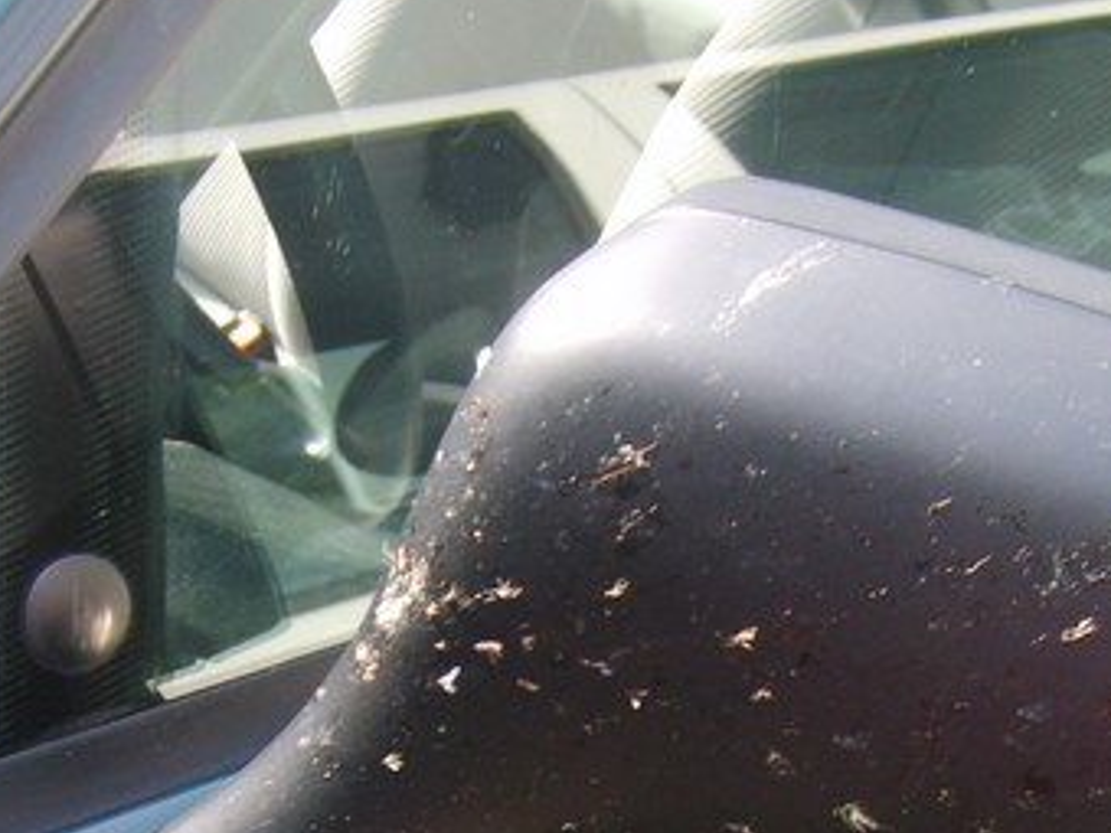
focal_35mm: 79
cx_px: 689
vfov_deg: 18.1
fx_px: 2536
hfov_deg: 24.7
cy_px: 892
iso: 50
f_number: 2.8
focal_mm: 5.8
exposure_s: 1/90
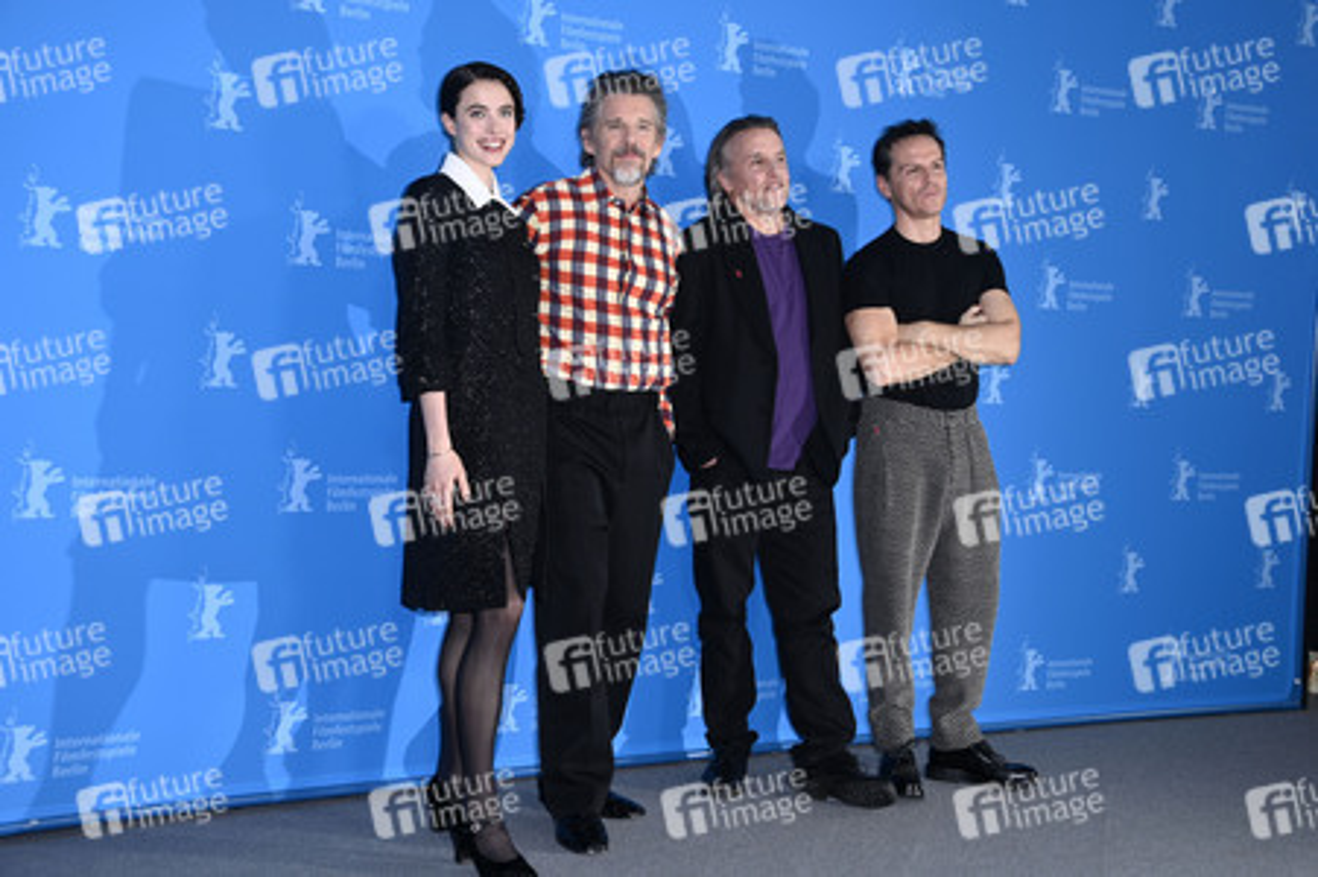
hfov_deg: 41.1
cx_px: 659
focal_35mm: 48
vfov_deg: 28.0
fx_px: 1756
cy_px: 438
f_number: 5.6
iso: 800
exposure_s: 1/200
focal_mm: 48
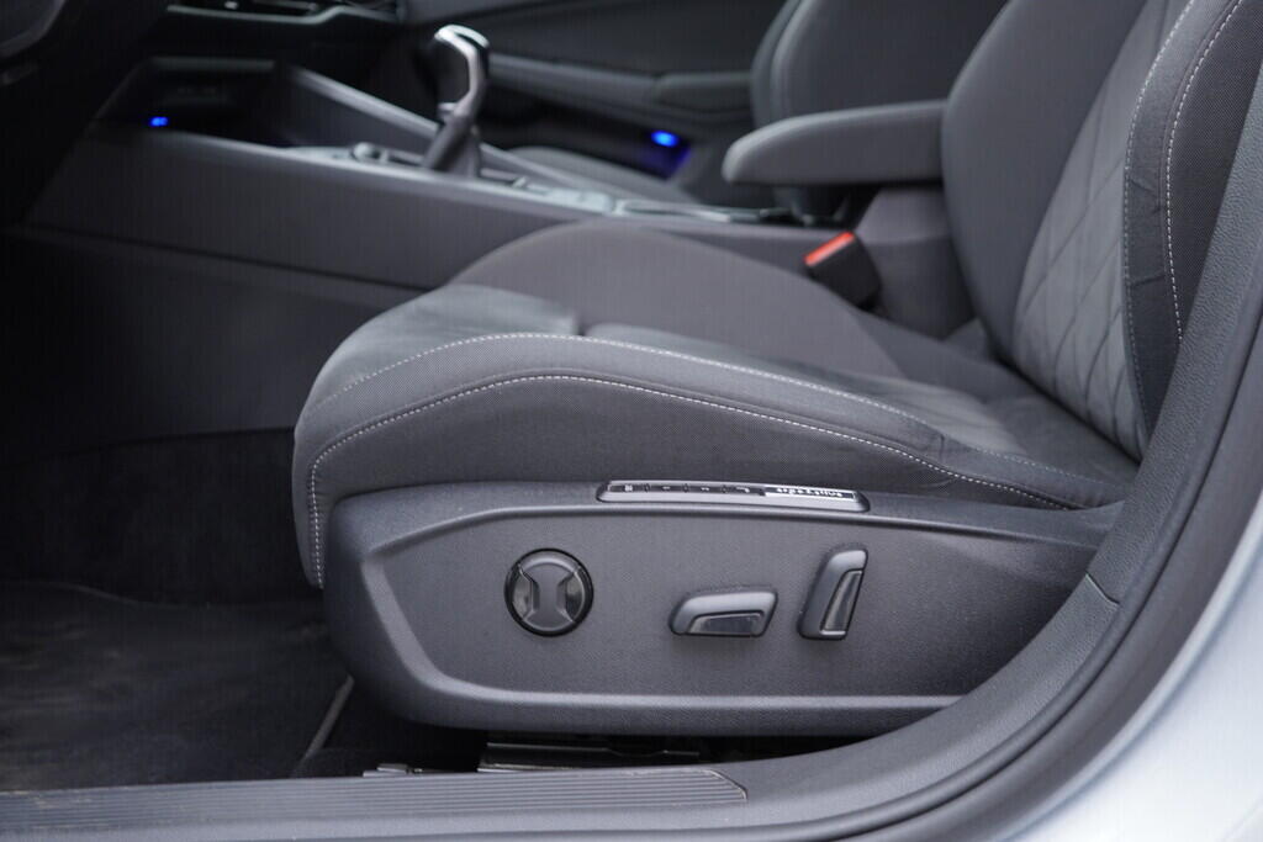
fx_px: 1263
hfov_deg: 53.1
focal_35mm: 36
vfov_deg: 36.9
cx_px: 632
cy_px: 421
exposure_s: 1/40
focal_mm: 24
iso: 200
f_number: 2.8
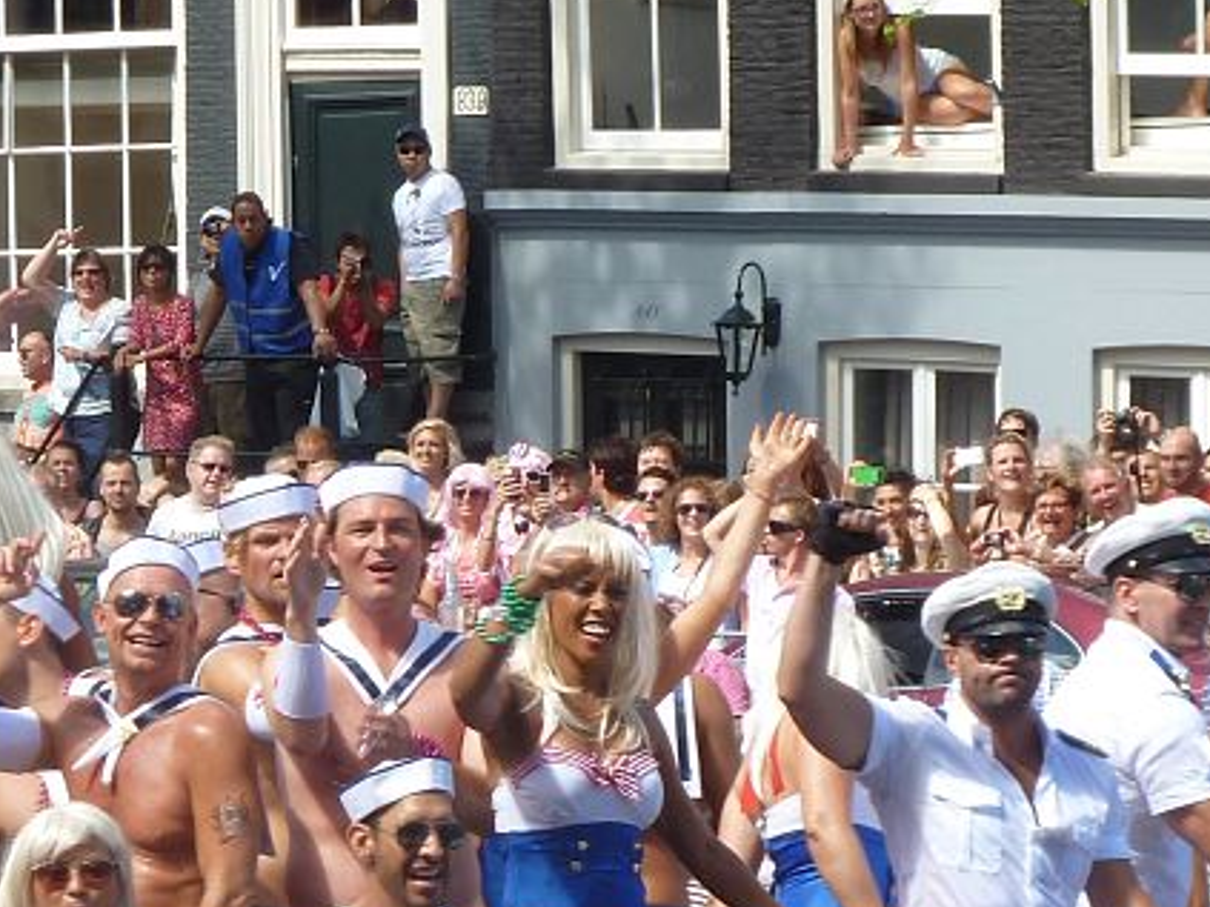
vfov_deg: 5.9
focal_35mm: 252
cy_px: 987
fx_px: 8806
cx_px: 658
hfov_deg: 7.9
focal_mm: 17
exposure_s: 1/160
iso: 80
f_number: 4.3
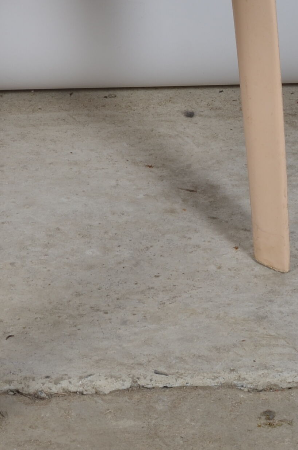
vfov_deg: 9.1
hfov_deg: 6.0
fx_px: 2806
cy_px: -76
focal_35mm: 225
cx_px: -79
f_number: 11
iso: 100
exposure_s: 1/125
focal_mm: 50
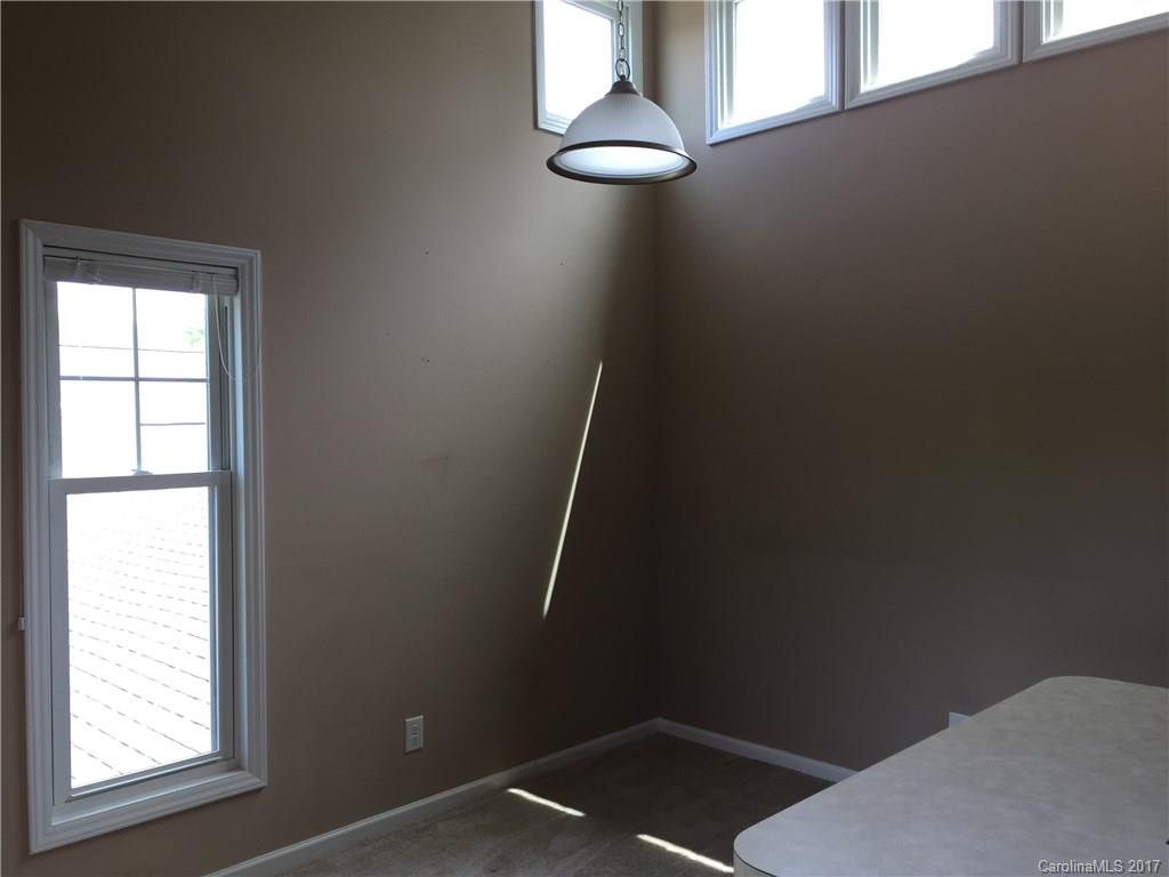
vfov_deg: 48.2
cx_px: 584
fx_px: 979
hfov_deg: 61.7
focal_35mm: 29
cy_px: 438
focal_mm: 4.15
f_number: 2.2
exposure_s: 1/60
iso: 32
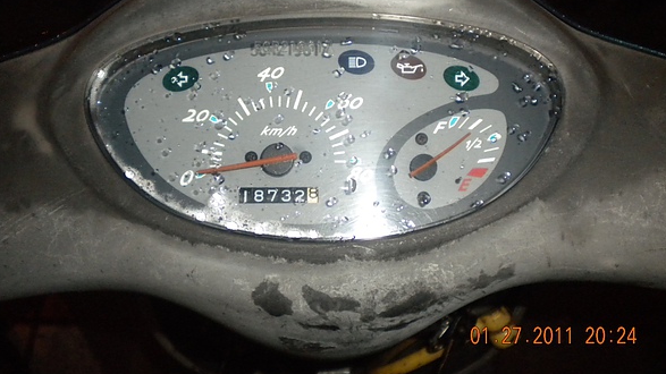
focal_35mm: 39
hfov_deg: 51.6
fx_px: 689
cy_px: 134
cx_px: 339
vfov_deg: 30.3
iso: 400
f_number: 3.1
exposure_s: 1/30
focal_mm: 6.3
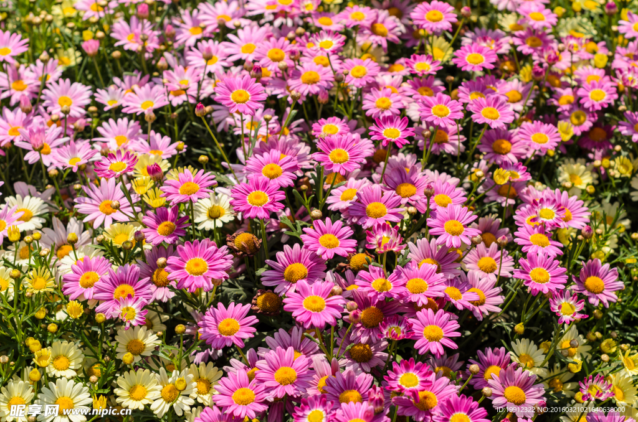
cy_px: 211
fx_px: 1326
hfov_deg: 27.0
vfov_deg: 18.1
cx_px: 319
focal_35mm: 75
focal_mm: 50
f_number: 5
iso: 100
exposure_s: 1/1000
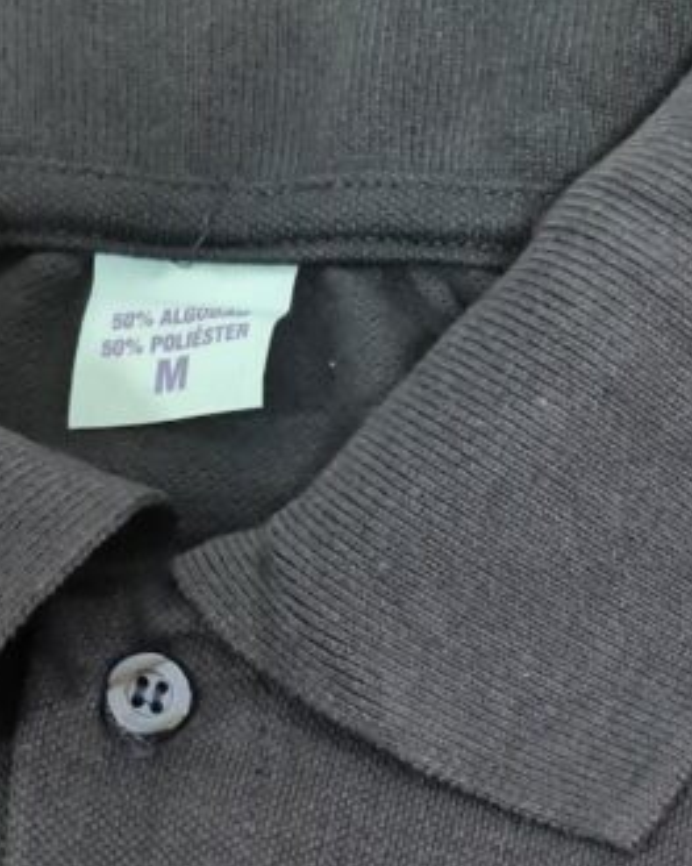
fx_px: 2023
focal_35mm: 79
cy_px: 1332
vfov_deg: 20.4
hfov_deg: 18.7
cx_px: 758
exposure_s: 1/40
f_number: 1.8
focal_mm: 5.4
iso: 640
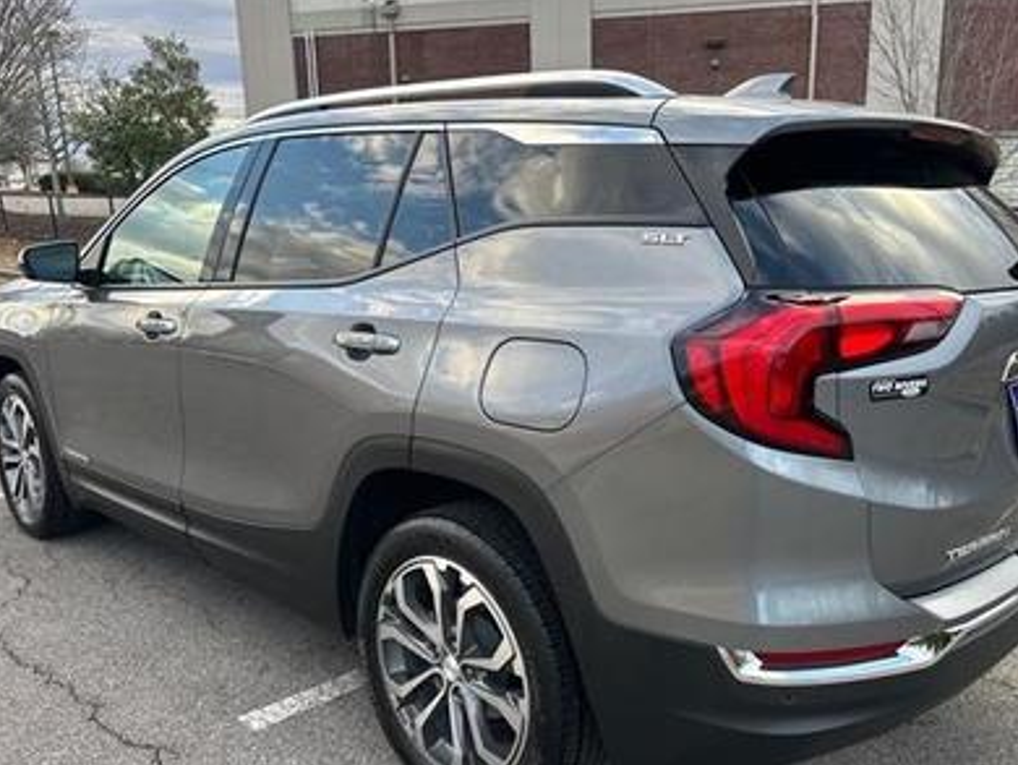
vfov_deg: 45.4
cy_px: 426
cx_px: 551
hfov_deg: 58.2
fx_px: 912
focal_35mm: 31
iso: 80
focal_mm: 6.86
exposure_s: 1/462
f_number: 1.78
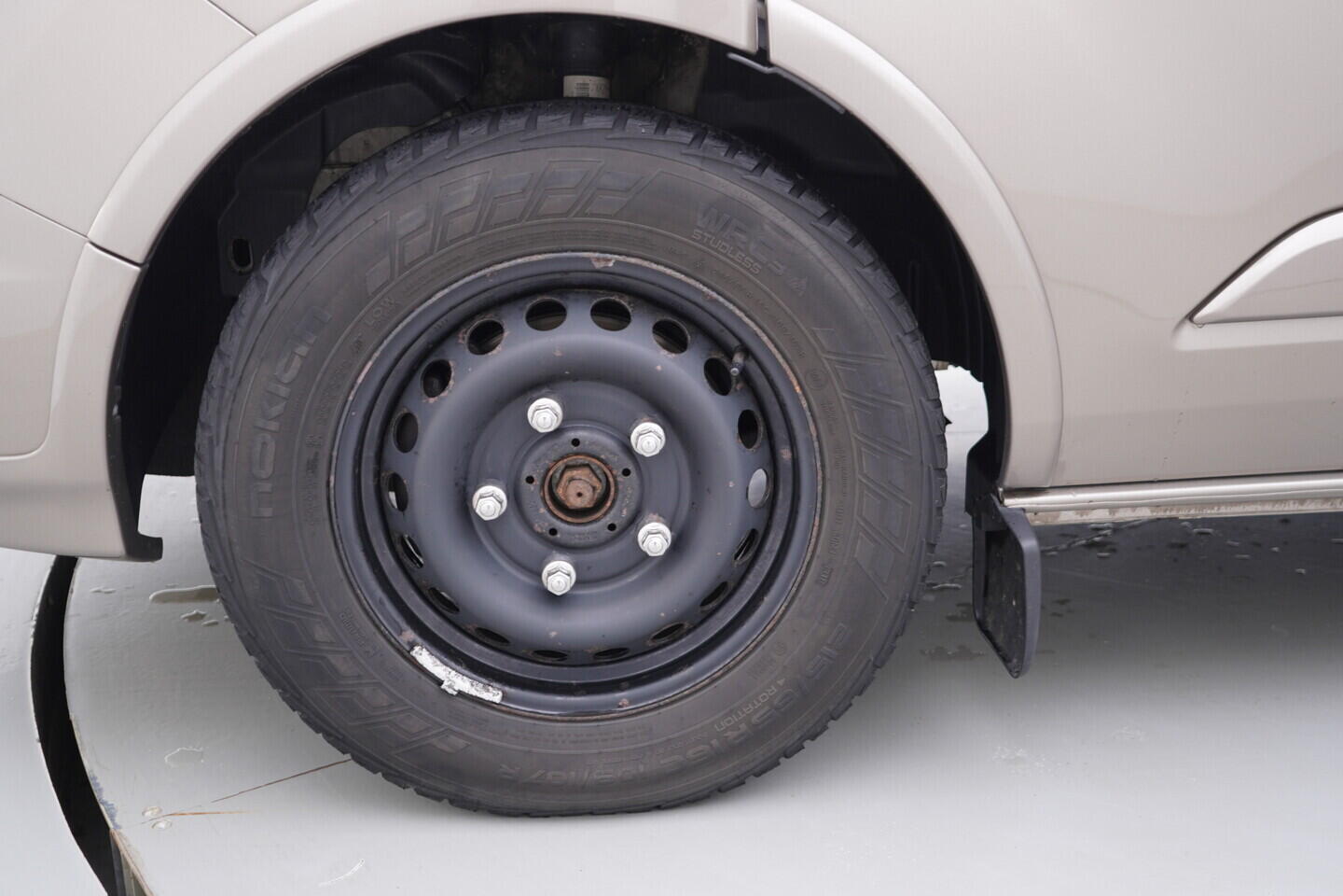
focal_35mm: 36
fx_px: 1343
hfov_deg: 53.1
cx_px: 672
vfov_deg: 36.9
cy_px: 448
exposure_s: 1/40
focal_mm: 24
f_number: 2.8
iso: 160
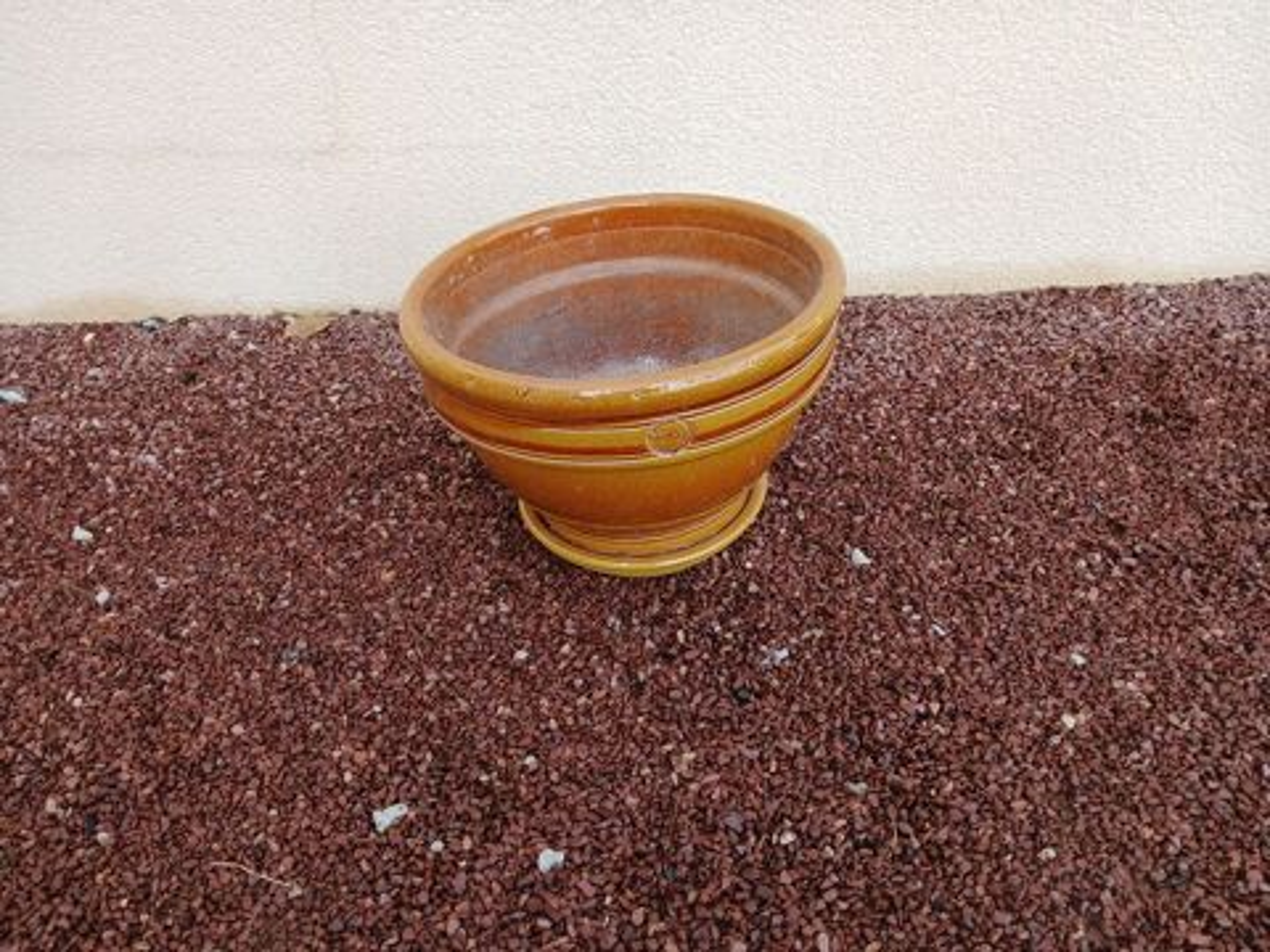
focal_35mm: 26
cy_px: 476
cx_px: 635
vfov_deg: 53.1
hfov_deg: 67.3
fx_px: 954
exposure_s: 1/100
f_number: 1.8
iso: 25
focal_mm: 3.98
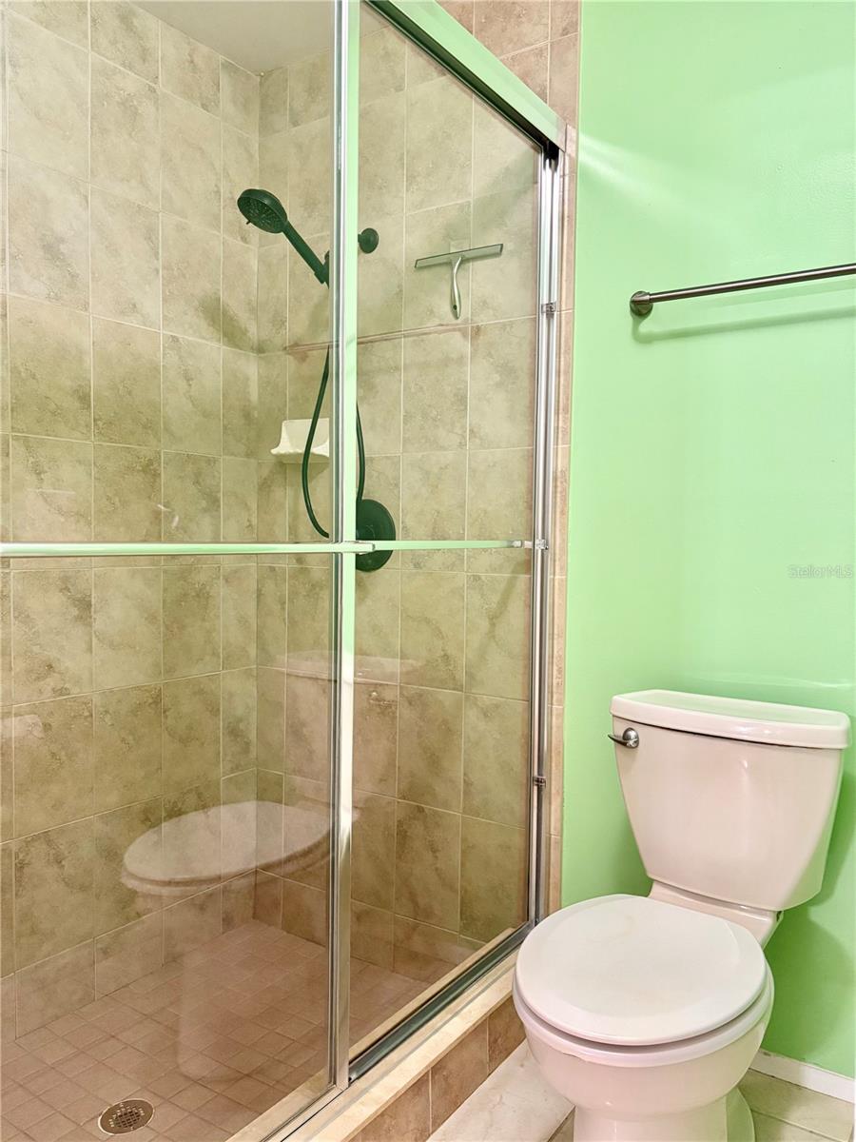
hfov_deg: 53.1
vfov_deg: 67.3
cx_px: 428
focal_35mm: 26
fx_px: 857
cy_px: 571
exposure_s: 1/60
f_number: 1.6
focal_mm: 5.96
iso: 400
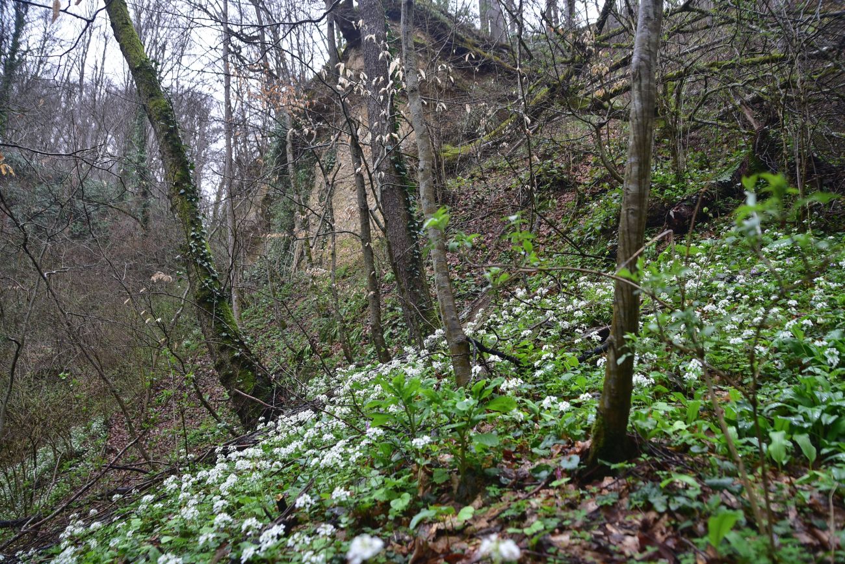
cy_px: 282
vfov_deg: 27.0
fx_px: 1174
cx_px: 422
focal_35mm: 50
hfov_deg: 39.6
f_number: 4.5
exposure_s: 1/125
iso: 400
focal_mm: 50
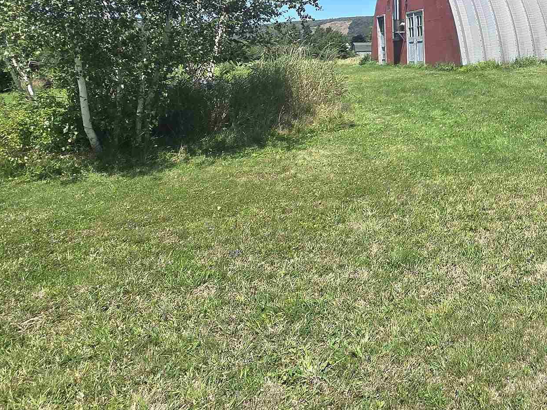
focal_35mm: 32
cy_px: 47
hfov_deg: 50.2
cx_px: 495
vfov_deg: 41.0
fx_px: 506
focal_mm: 2.2
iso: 50
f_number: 2.2
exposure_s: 1/3333
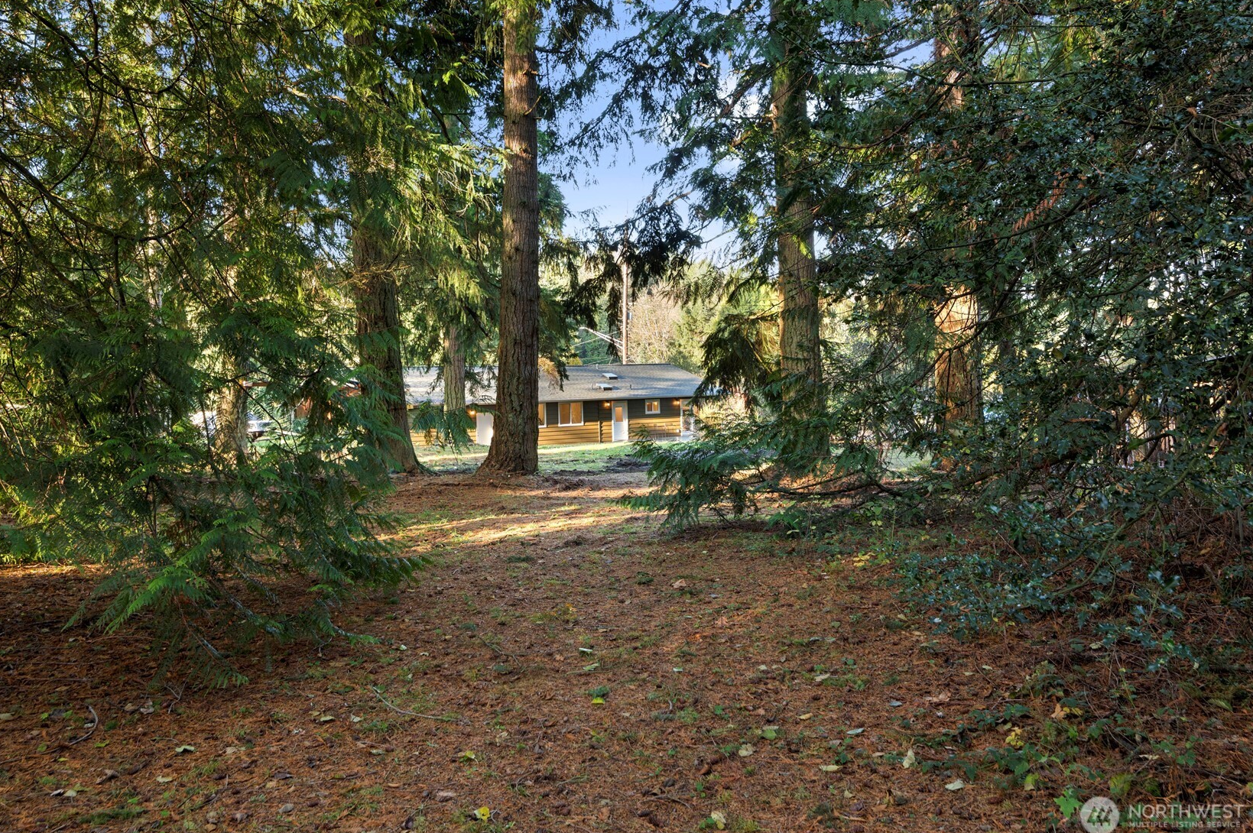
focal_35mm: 29
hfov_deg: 63.7
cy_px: 414
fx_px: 1009
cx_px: 618
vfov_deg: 44.9
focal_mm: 28
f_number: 8
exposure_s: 1/8
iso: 200
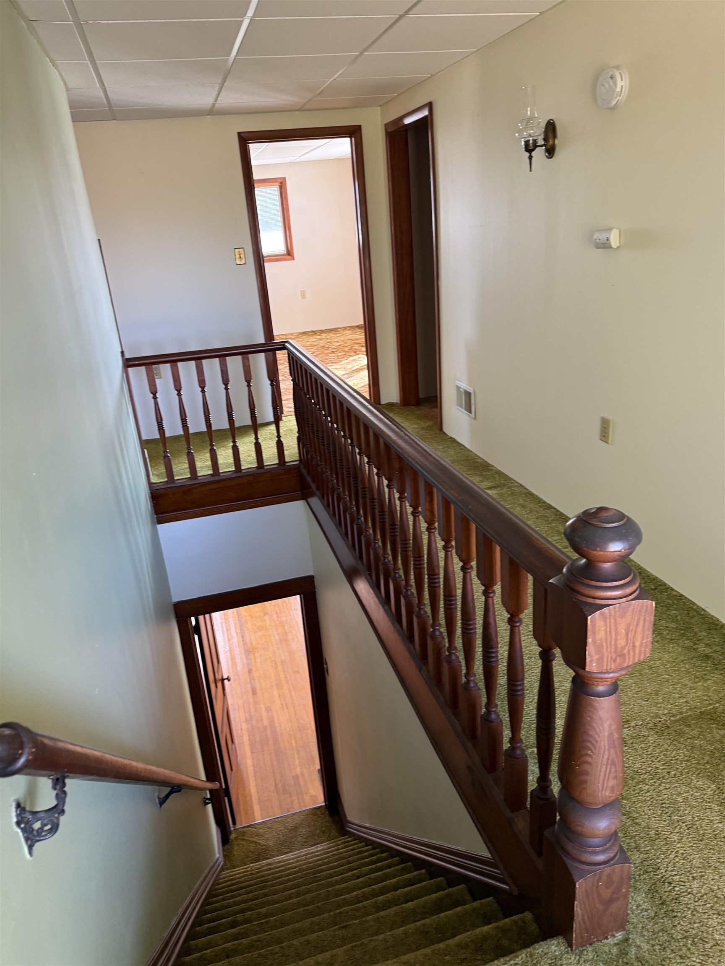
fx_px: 670
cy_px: 483
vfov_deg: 71.6
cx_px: 362
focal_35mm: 24
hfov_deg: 56.8
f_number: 1.78
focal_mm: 6.76
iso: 250
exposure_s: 1/44
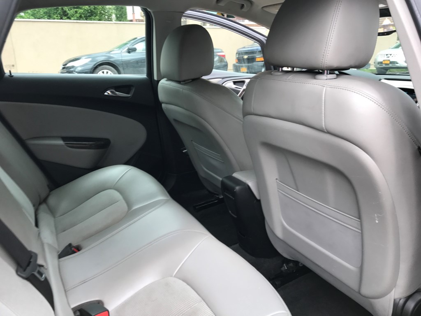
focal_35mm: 28
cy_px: 158
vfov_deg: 49.7
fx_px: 341
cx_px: 210
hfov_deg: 63.4
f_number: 1.8
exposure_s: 1/115
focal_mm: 3.99
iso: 20
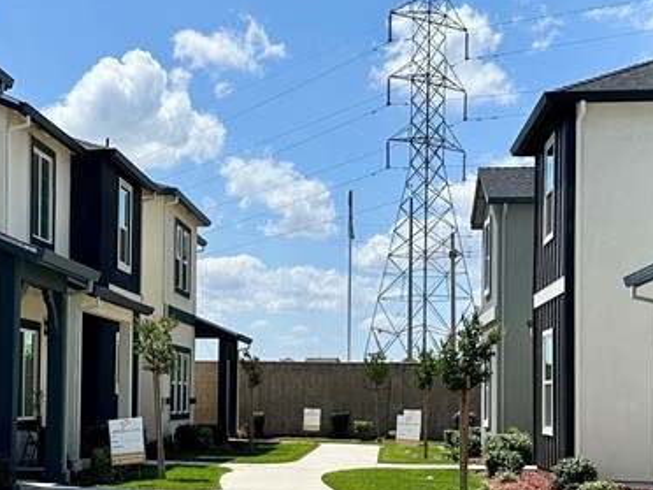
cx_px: 209
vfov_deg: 22.1
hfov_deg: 29.2
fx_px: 1245
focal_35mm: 66
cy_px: 360
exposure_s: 1/6211
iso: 80
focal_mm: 6.86
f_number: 1.78
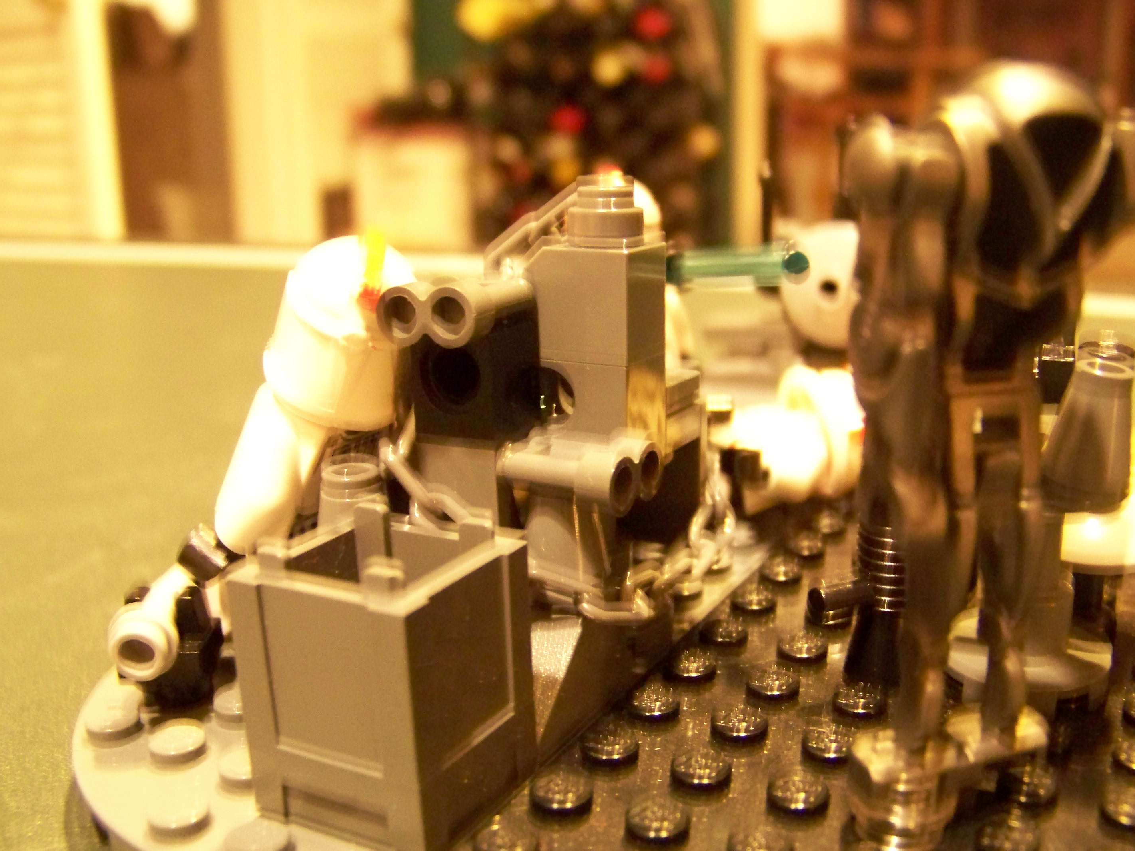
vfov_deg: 36.8
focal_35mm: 39
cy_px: 435
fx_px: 1279
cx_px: 563
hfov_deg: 47.9
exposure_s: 1/2.5
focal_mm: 5.85
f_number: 2.8
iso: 400
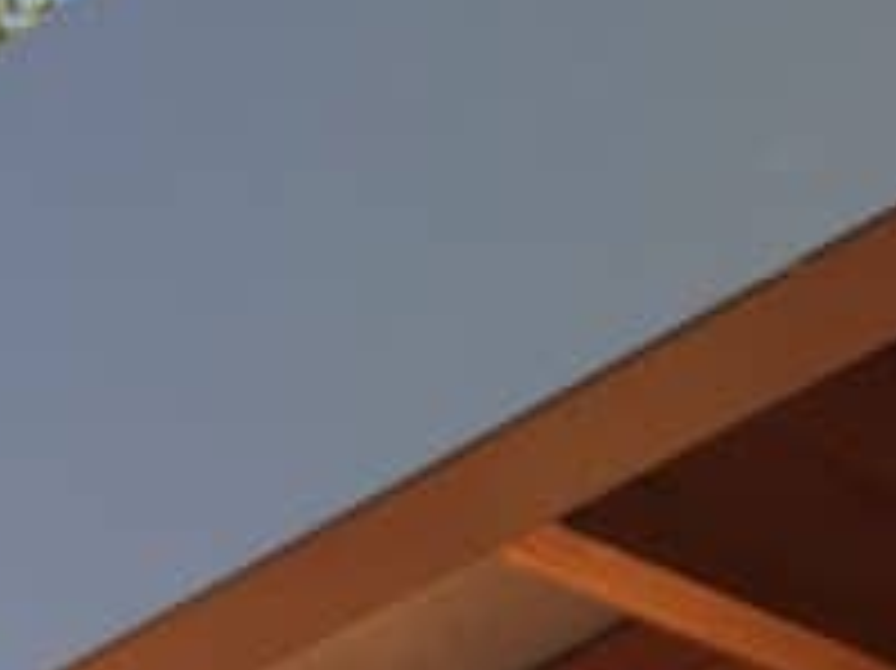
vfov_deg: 13.2
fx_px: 2897
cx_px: 1004
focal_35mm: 112
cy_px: 315
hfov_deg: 17.0
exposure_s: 1/684
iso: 32
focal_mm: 4.15
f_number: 2.2
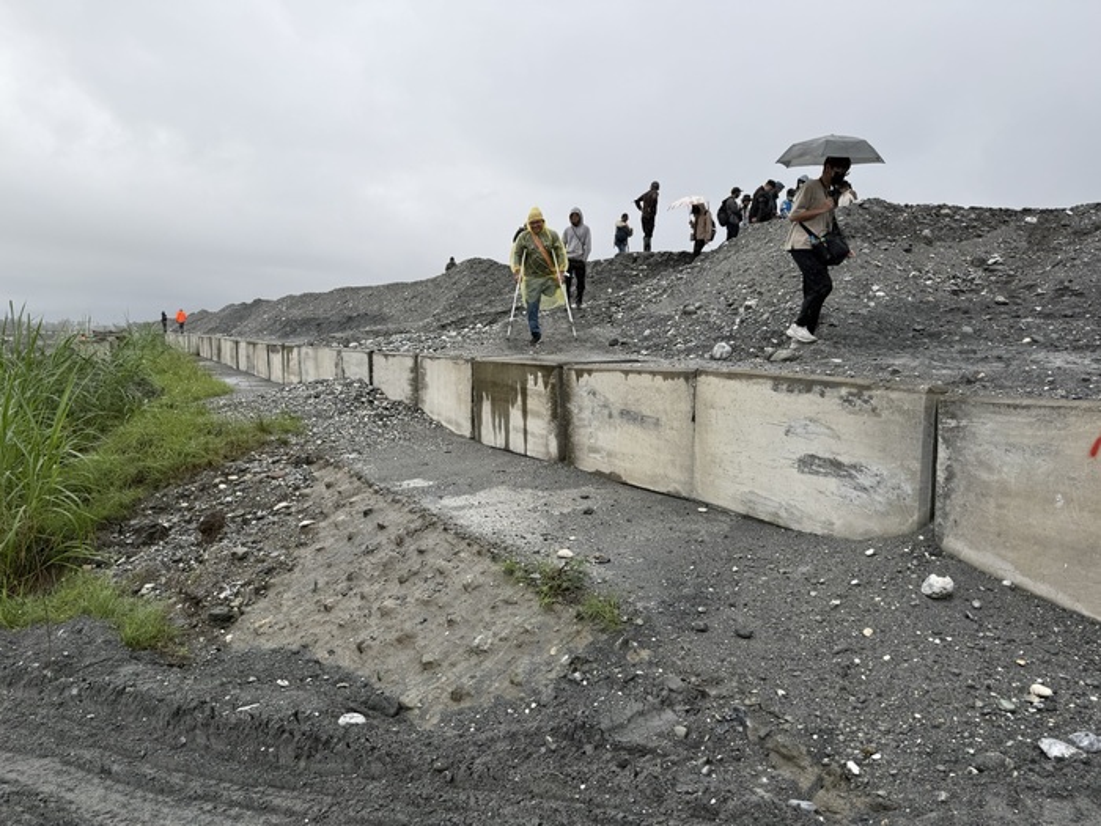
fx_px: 763
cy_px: 413
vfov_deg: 56.8
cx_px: 550
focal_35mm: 24
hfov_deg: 71.6
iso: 80
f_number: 1.78
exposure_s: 1/992
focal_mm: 6.76
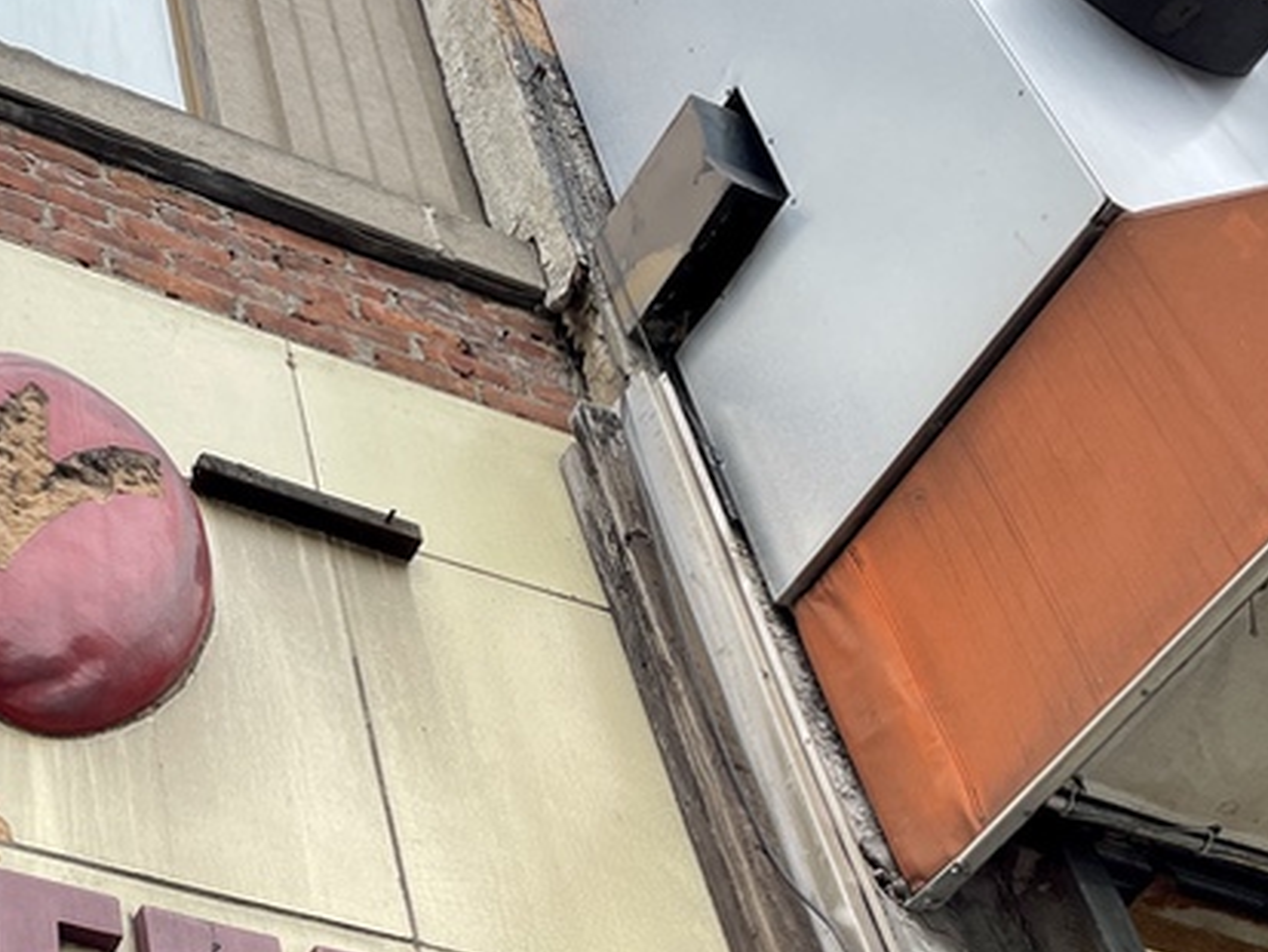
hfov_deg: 29.7
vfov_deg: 22.5
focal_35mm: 63
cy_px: 937
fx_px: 2308
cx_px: 184
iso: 64
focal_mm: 4.2
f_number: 1.6
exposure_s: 1/60
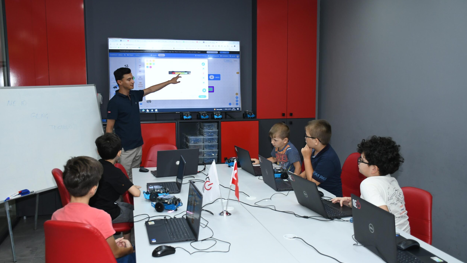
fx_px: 433
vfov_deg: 33.7
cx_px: 232
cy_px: 136
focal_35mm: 35
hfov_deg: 56.6
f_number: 4
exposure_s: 1/100
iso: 800
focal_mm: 22
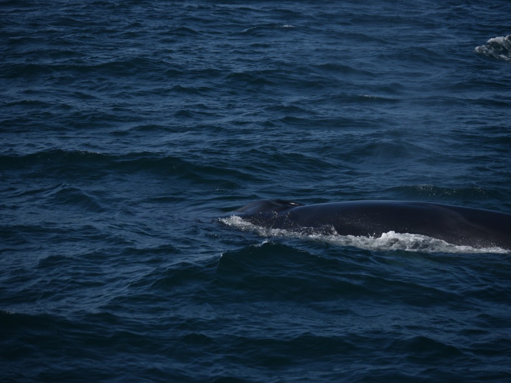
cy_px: 191
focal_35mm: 183
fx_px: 2702
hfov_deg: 10.8
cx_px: 266
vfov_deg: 8.1
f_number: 4.8
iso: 200
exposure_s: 1/4000
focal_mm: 112
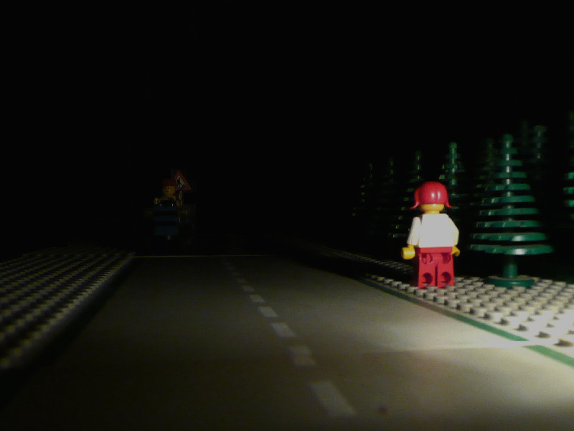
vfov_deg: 44.2
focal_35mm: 32
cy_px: 216
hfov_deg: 56.8
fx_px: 531
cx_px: 287
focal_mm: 4.6
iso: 200
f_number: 3.3
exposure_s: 1/2
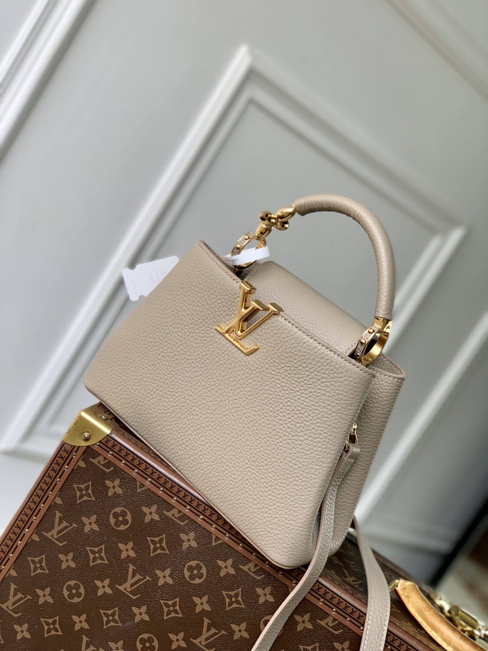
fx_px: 977
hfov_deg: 28.0
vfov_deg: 36.8
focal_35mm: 52
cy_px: 326
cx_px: 244
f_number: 2.4
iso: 16
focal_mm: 6
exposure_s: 1/126
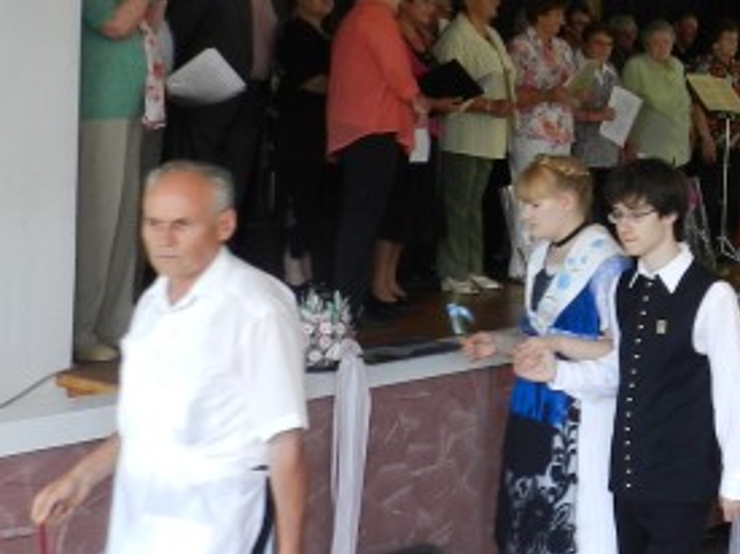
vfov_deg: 21.7
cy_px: 118
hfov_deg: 26.6
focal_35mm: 67
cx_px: 818
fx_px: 1432
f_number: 3.4
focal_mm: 4
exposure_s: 1/30
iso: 160
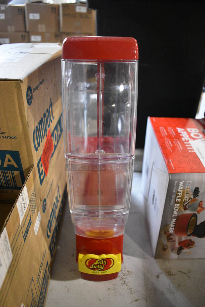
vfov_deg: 67.3
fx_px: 230
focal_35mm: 27
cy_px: 154
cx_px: 102
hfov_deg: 48.0
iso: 3600
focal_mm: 18
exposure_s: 1/125
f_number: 3.5
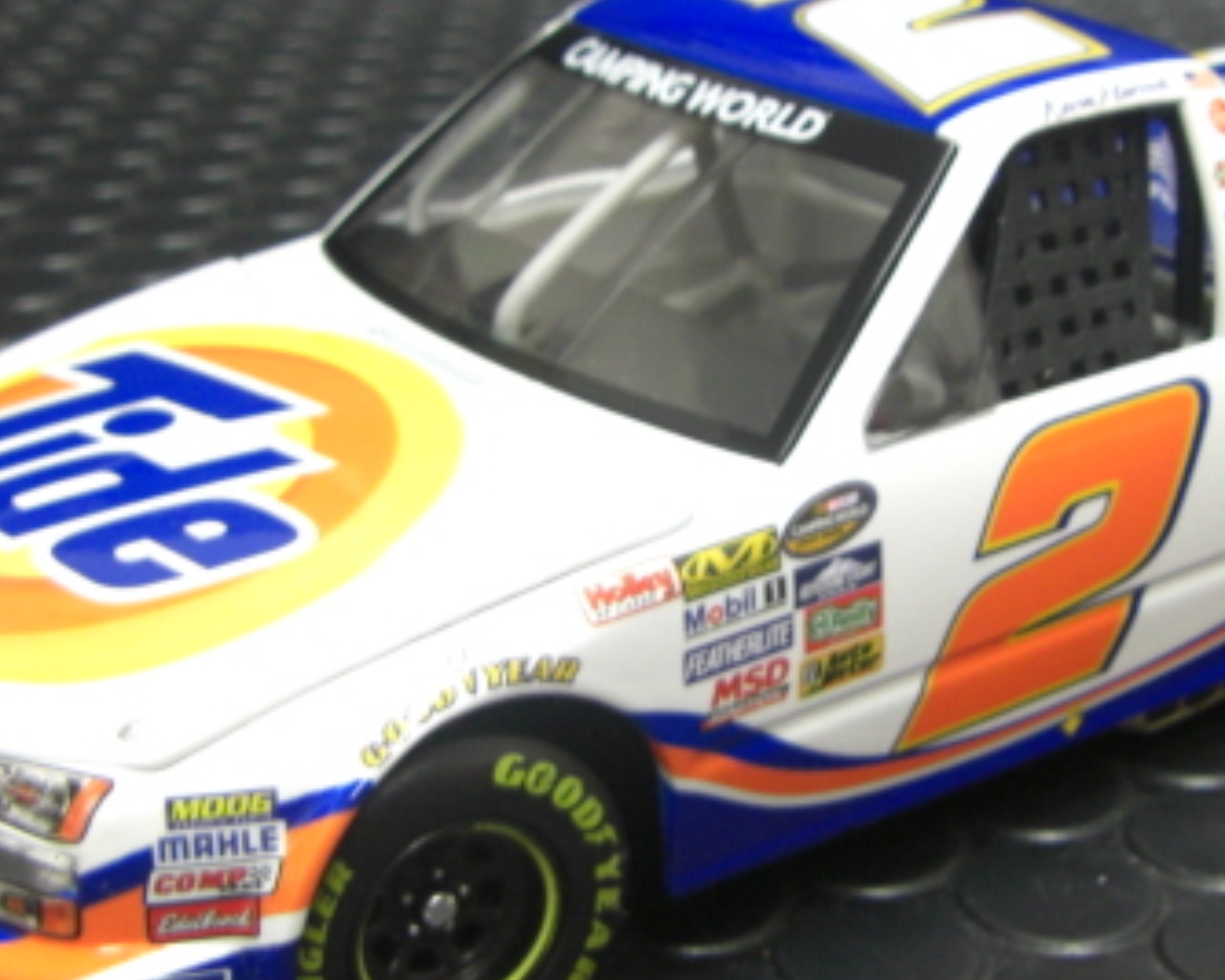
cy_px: 496
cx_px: 737
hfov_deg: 26.7
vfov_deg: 21.5
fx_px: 2573
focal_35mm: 71
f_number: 3.4
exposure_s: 1/15
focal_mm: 6.3
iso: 200
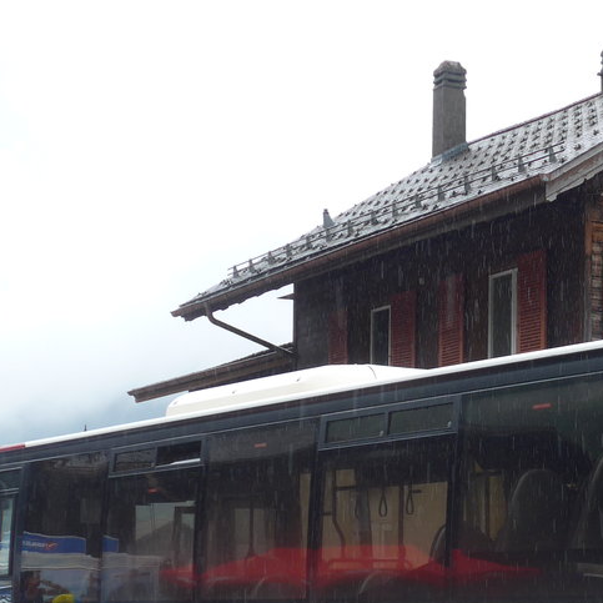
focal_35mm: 101
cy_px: 483
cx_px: 618
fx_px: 1991
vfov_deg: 17.1
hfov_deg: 16.8
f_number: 3
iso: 80
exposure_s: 1/250
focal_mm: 9.5
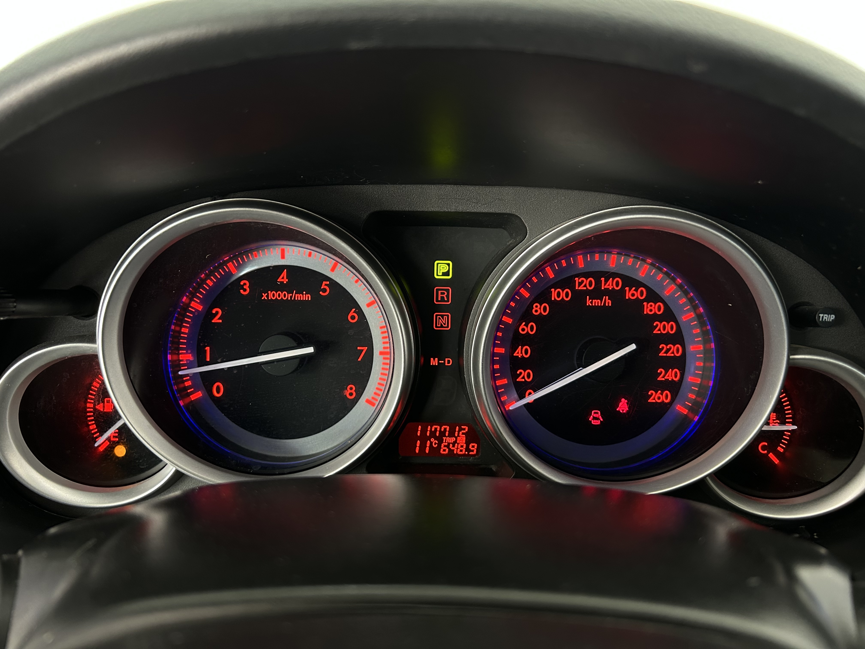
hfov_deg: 67.3
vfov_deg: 53.1
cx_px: 432
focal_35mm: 26
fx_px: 650
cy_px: 324
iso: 160
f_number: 1.5
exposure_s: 1/56
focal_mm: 5.7
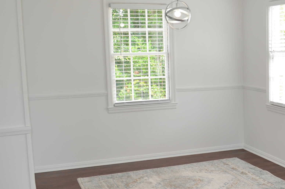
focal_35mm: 58
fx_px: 458
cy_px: 118
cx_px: 255
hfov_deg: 32.8
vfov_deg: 23.2
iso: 100
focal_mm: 20
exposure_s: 1/40
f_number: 4.5
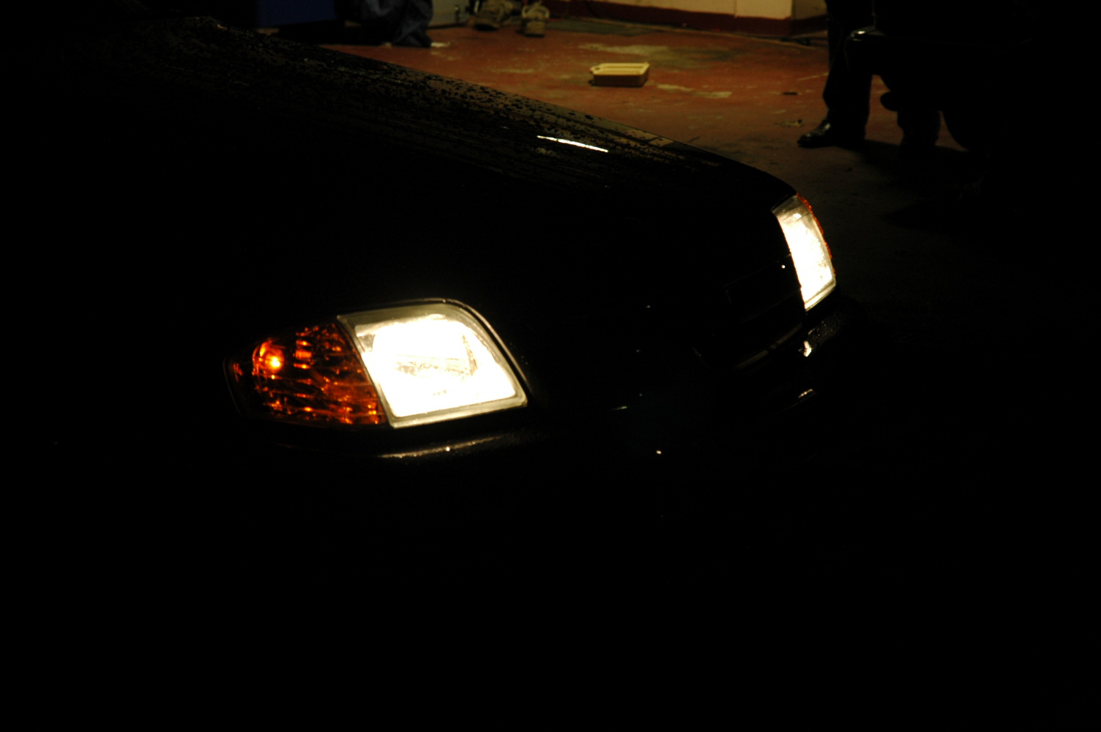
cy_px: 366
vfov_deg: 13.0
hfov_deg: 19.5
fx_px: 3208
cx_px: 550
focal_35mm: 105
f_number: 5.6
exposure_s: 1/8
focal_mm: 70
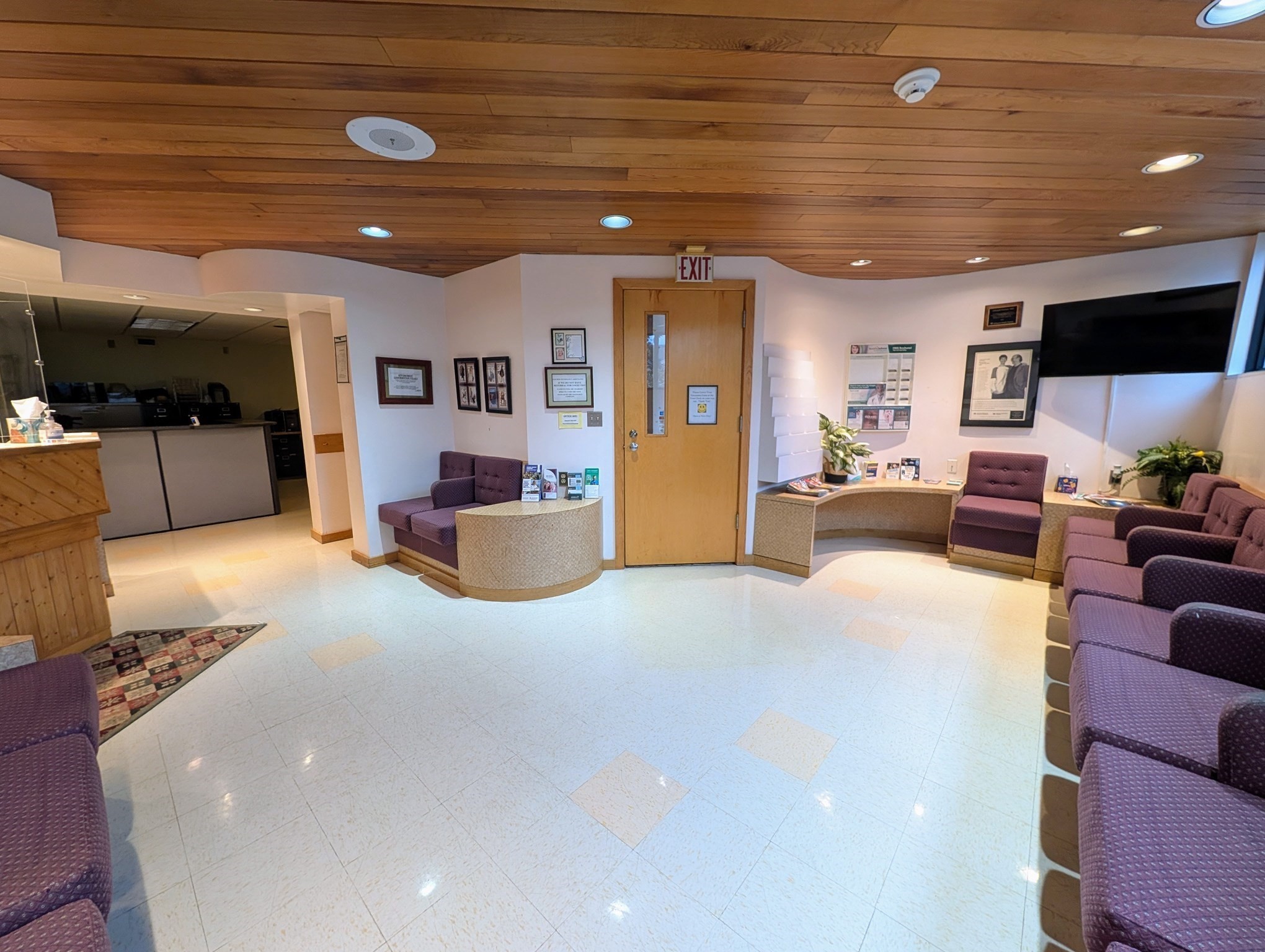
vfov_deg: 94.6
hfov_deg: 110.5
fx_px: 439
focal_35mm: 12
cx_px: 632
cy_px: 476
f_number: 1.7
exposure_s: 1/60
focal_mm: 2.02
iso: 138
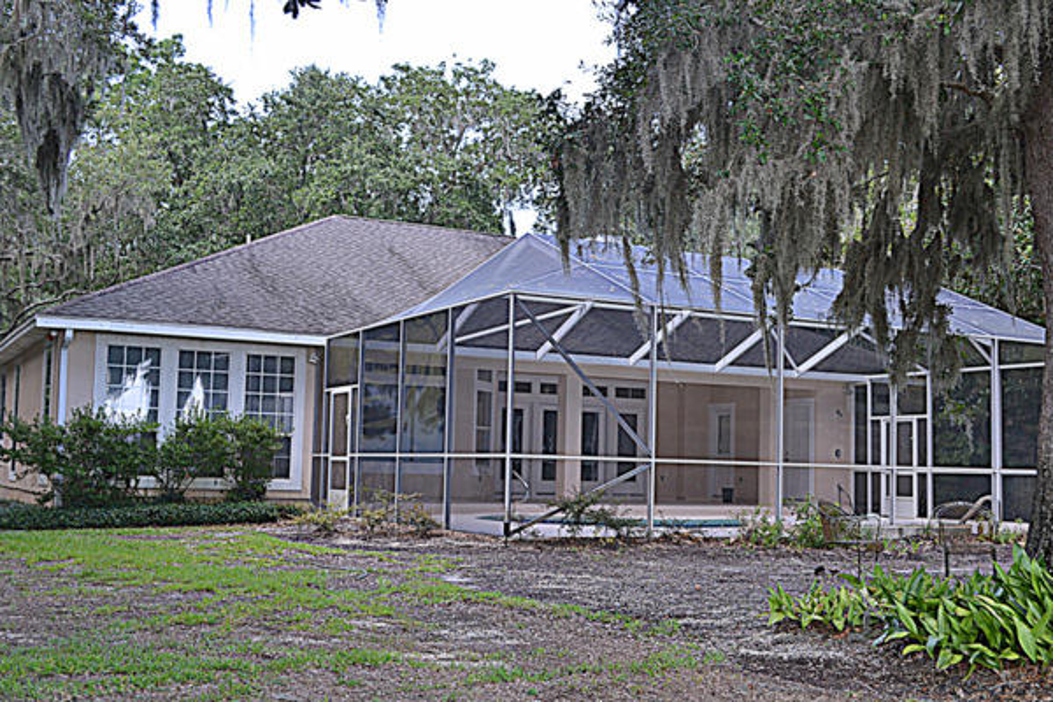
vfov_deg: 31.9
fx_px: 1228
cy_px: 351
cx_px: 526
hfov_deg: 46.4
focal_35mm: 42
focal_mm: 28
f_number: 5.6
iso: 160
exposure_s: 1/125
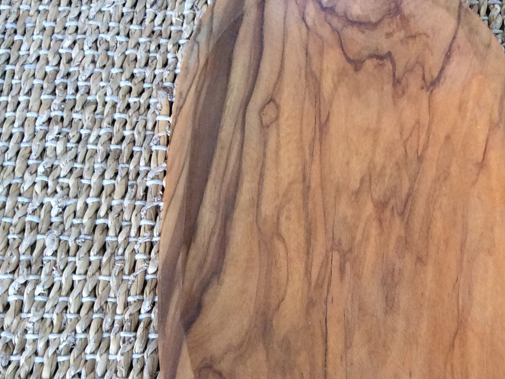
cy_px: 276
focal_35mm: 62
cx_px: 414
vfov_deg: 23.5
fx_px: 904
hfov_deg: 30.3
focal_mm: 3.3
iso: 100
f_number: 2.4
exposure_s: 1/25
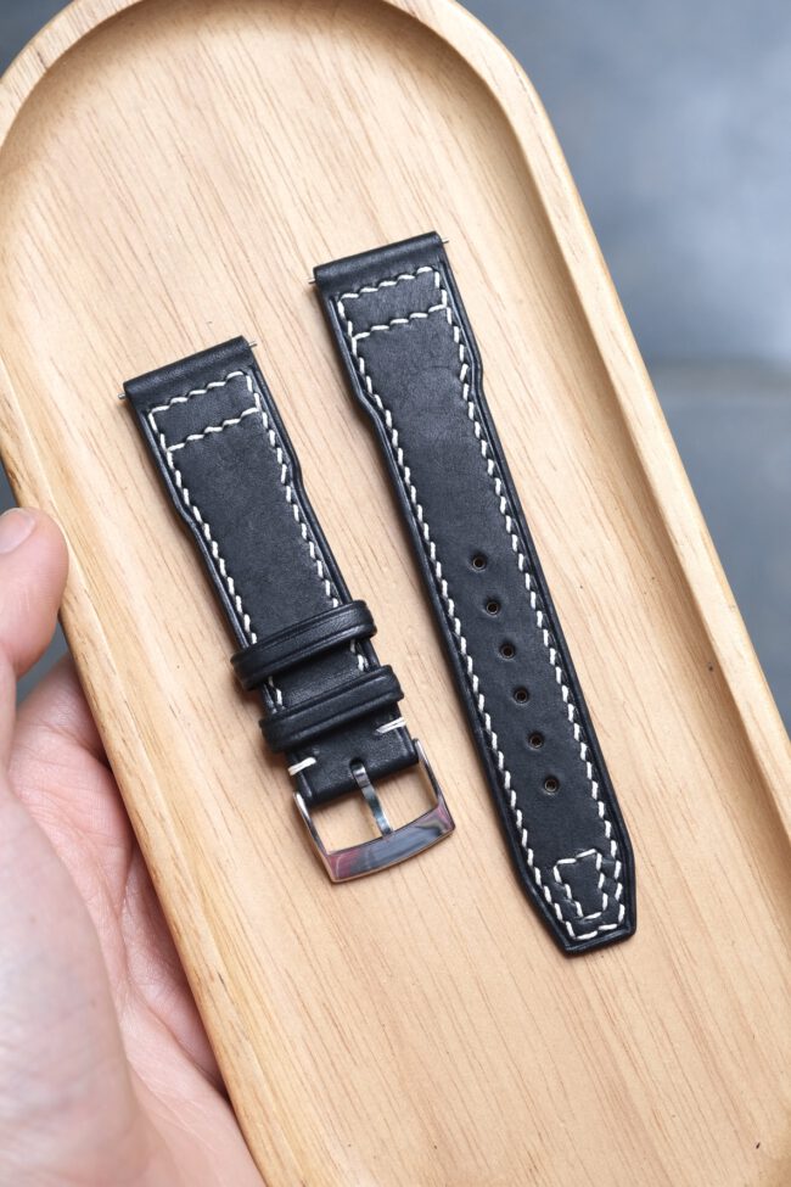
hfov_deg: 15.2
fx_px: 2966
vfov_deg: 22.6
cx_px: 396
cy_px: 594
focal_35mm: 90
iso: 800
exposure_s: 1/125
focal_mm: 60
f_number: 6.4
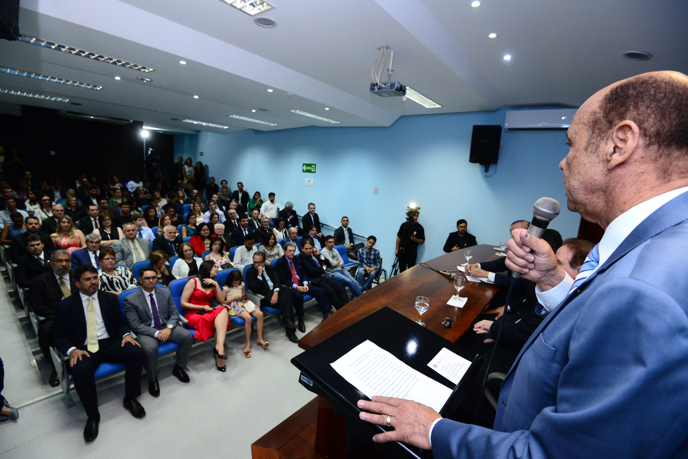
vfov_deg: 73.8
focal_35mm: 16
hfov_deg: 96.7
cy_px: 230
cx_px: 344
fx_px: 306
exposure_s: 1/125
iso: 2500
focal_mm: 16
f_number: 5
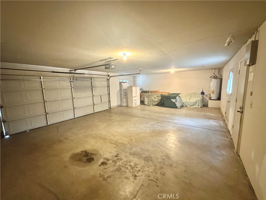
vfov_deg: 85.7
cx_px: 133
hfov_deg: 102.1
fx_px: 108
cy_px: 100
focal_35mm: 14
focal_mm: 2.22
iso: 1000
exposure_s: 1/40
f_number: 2.2
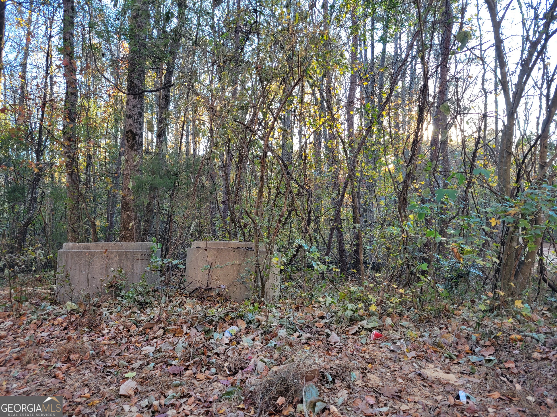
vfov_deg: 53.1
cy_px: 208
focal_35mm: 26
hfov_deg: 67.3
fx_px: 418
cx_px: 278
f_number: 1.8
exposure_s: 1/120
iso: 50
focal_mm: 5.4
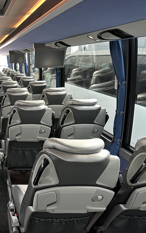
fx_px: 216
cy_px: 116
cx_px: -10
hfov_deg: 33.1
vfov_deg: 56.7
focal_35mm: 34
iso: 250
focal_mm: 6.86
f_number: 1.78
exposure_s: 1/60
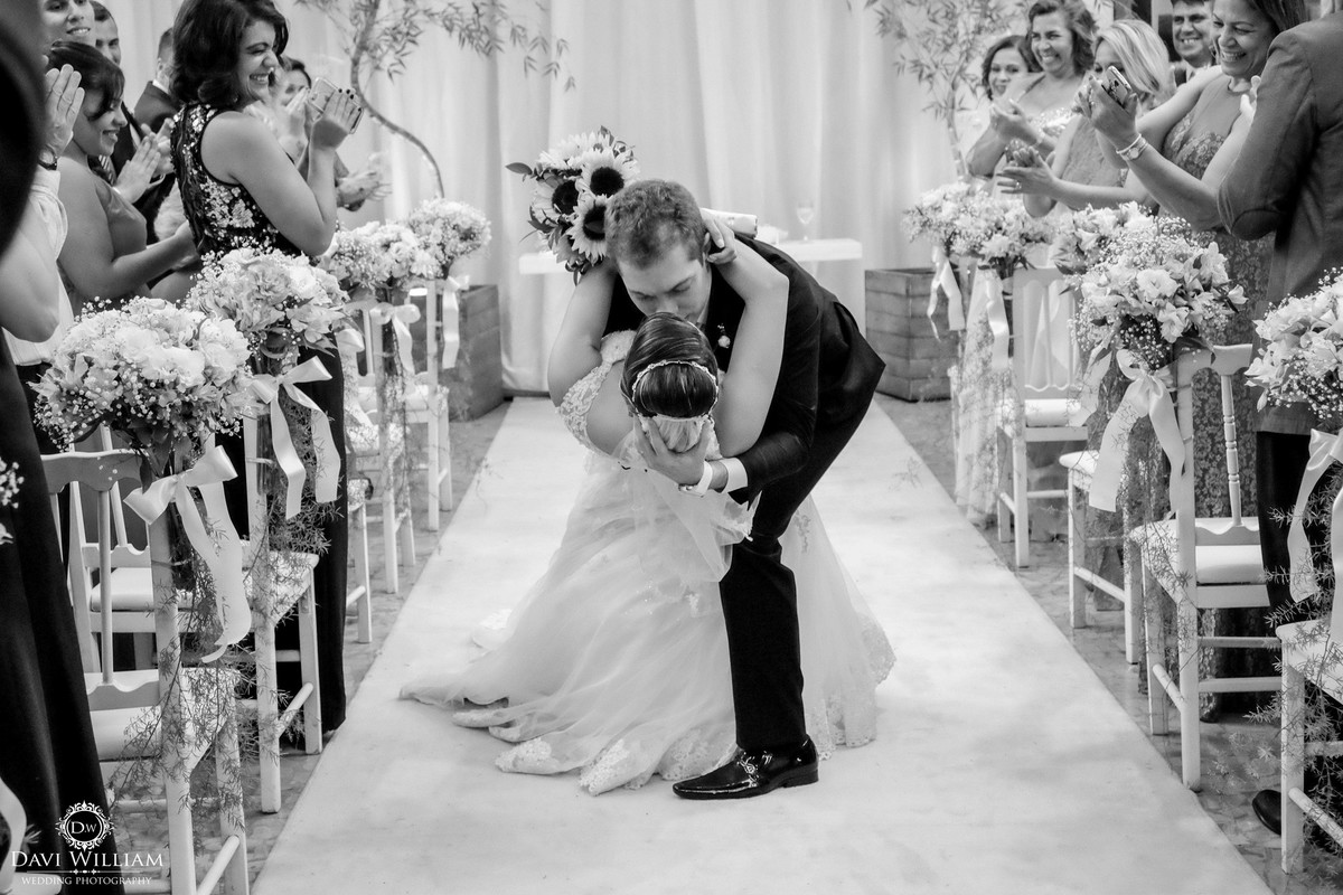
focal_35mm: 49
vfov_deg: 27.5
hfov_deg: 40.3
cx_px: 672
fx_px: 1828
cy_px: 448
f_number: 4.5
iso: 4000
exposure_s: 1/100
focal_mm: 32.9
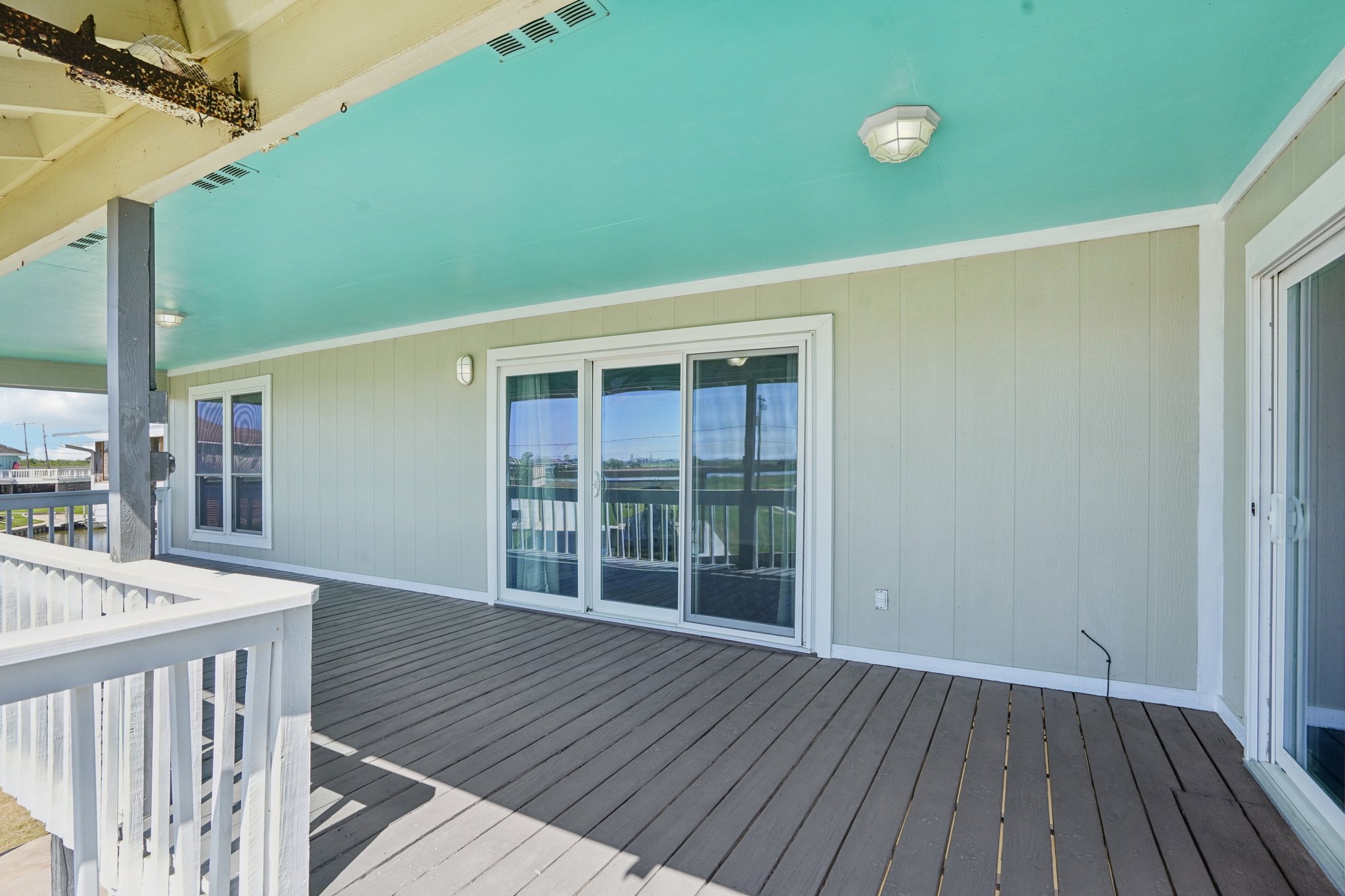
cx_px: 672
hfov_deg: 96.7
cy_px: 448
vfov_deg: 73.7
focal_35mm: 16
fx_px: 598
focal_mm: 16
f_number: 8
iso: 400
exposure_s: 1/350
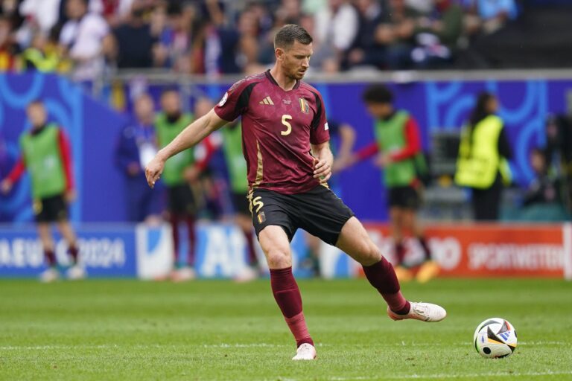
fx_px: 6355
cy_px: 190
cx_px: 286
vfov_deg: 3.4
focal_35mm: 400
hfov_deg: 5.2
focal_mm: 400
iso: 1250
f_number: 2.8
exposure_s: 1/2500
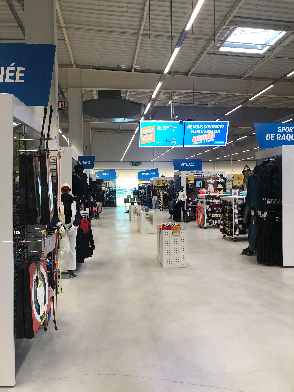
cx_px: 147
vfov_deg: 63.4
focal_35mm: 28
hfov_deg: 49.7
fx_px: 317
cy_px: 196
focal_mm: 4
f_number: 1.8
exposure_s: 1/77
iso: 40
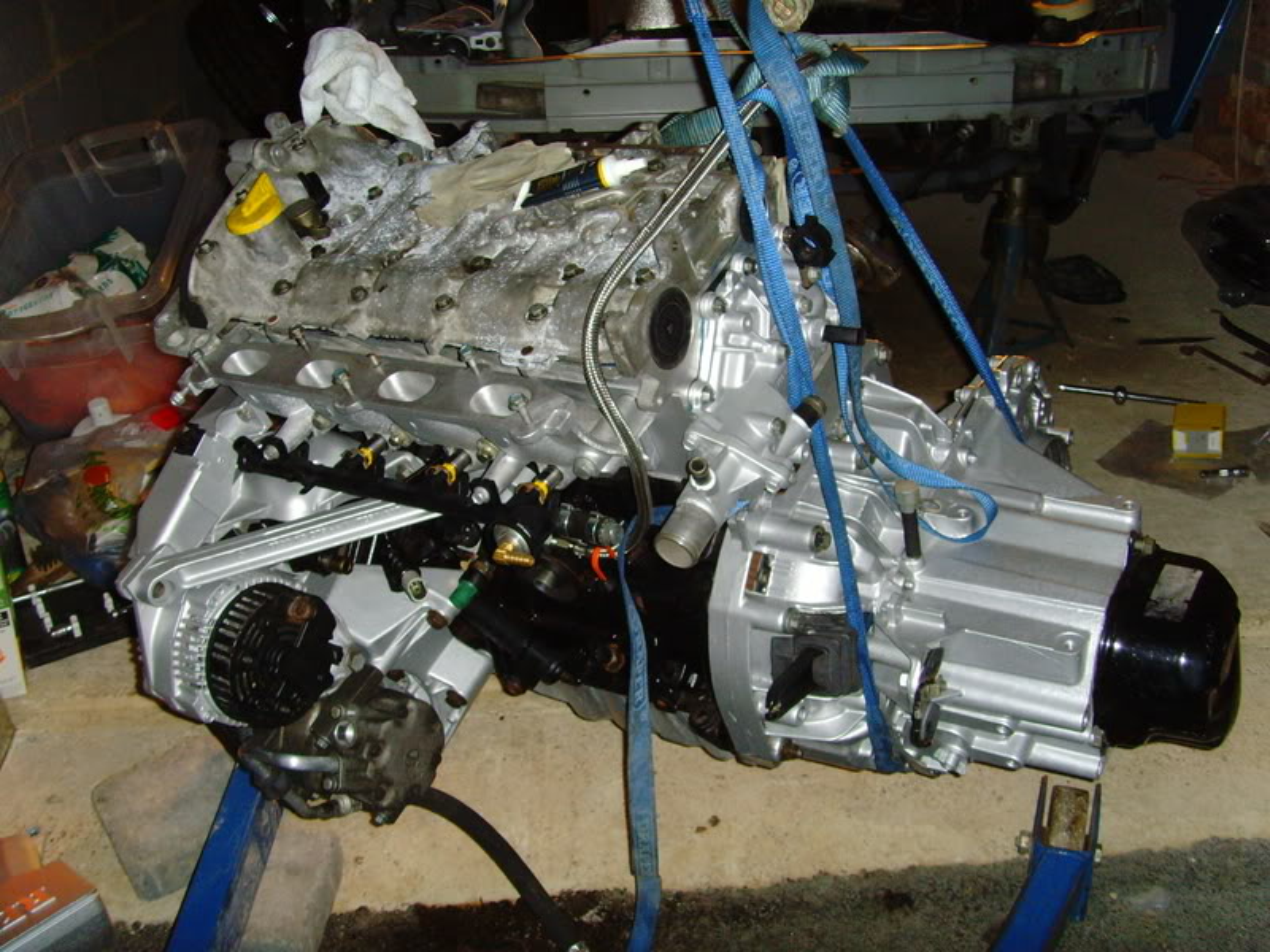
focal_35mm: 39
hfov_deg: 47.9
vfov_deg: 36.8
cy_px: 476
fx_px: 1431
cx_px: 635
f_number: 3.5
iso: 200
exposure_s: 1/45
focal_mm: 6.6
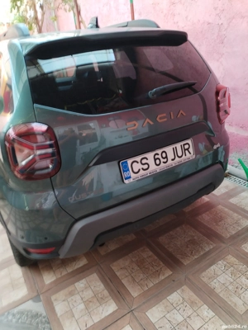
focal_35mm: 26
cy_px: 165
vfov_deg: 67.3
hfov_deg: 53.1
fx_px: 248
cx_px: 124
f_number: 1.8
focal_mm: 4.75
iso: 250
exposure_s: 1/33.3
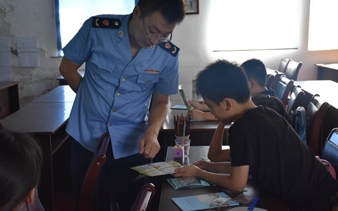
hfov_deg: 37.2
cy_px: 100
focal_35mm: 55
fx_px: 502
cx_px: 170
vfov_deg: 23.7
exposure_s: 1/125
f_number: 5.6
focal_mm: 35
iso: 800
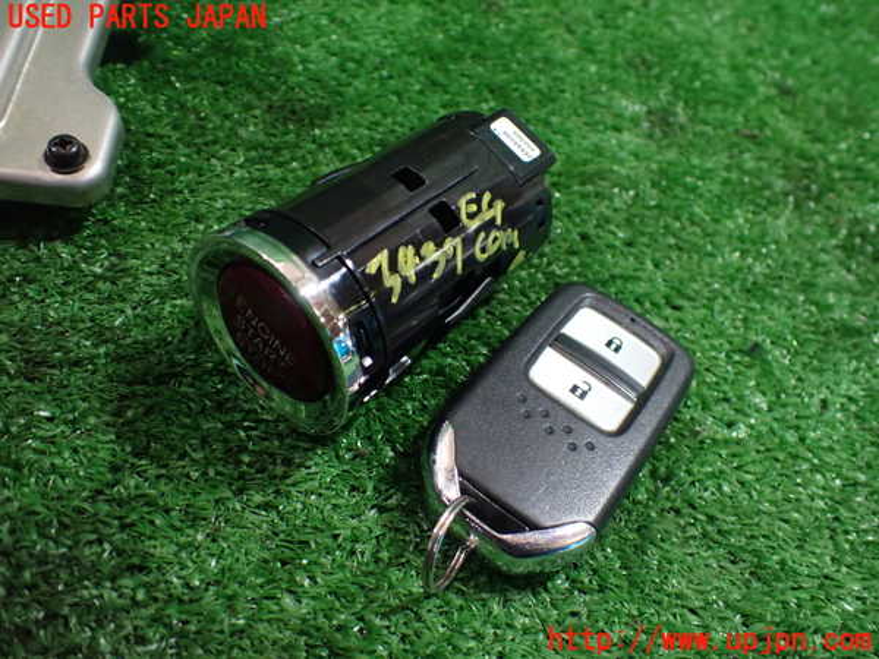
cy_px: 330
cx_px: 440
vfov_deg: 46.8
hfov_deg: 60.0
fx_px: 762
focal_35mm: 30
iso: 640
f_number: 2.3
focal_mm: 5.4
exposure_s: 1/125
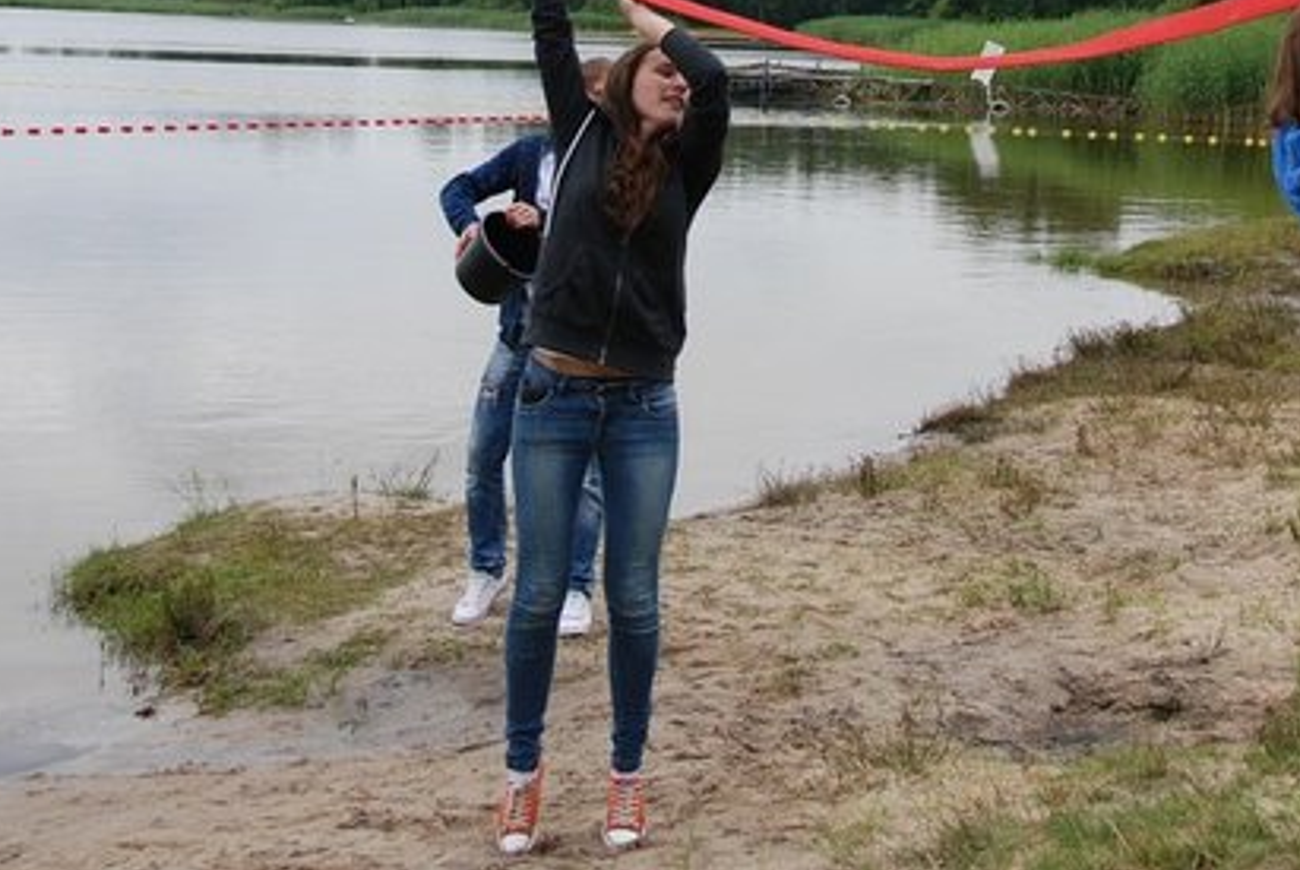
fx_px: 2747
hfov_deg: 26.5
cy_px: 247
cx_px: 826
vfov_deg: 17.9
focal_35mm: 76
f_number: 6.3
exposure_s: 1/160
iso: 100
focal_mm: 32
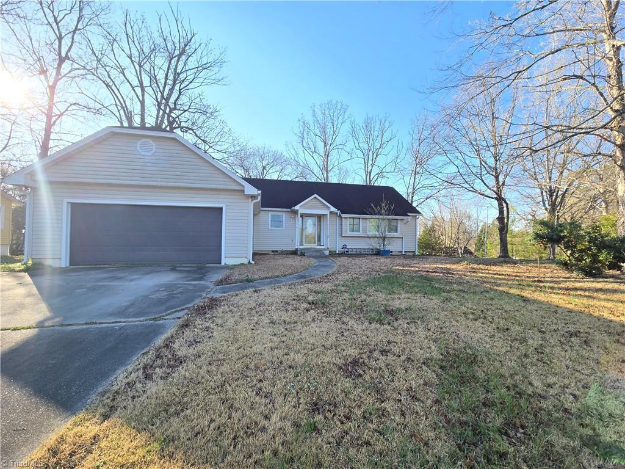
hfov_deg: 106.2
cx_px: 312
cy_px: 234
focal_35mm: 13
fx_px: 235
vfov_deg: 89.9
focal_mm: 2.2
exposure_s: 1/432
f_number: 2.2
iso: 50
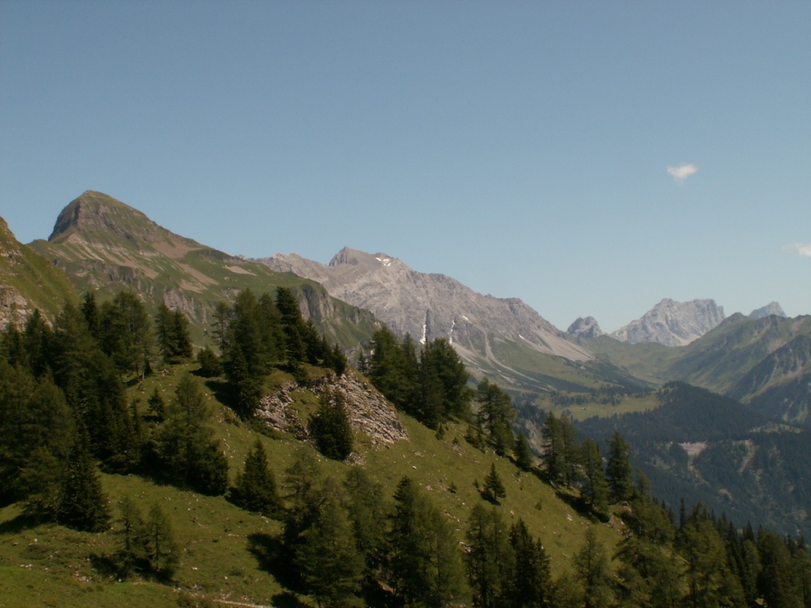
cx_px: 406
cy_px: 304
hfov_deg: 37.5
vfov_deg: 28.6
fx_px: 1195
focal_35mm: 51
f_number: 8
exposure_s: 1/200
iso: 50
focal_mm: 8.53
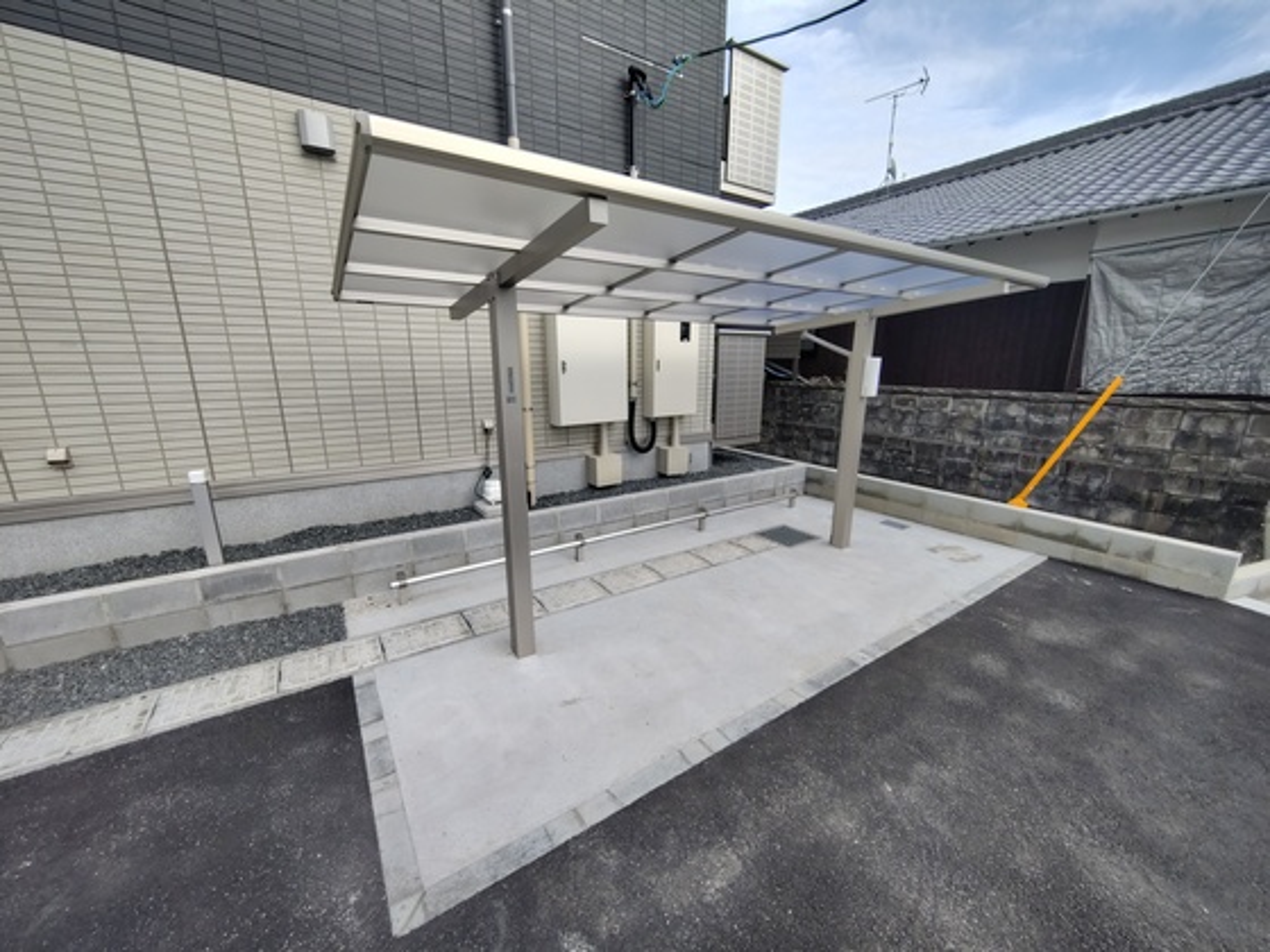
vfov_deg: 89.9
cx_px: 635
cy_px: 476
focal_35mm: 13
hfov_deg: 106.2
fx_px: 477
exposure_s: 1/672
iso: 100
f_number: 2.2
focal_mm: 2.16
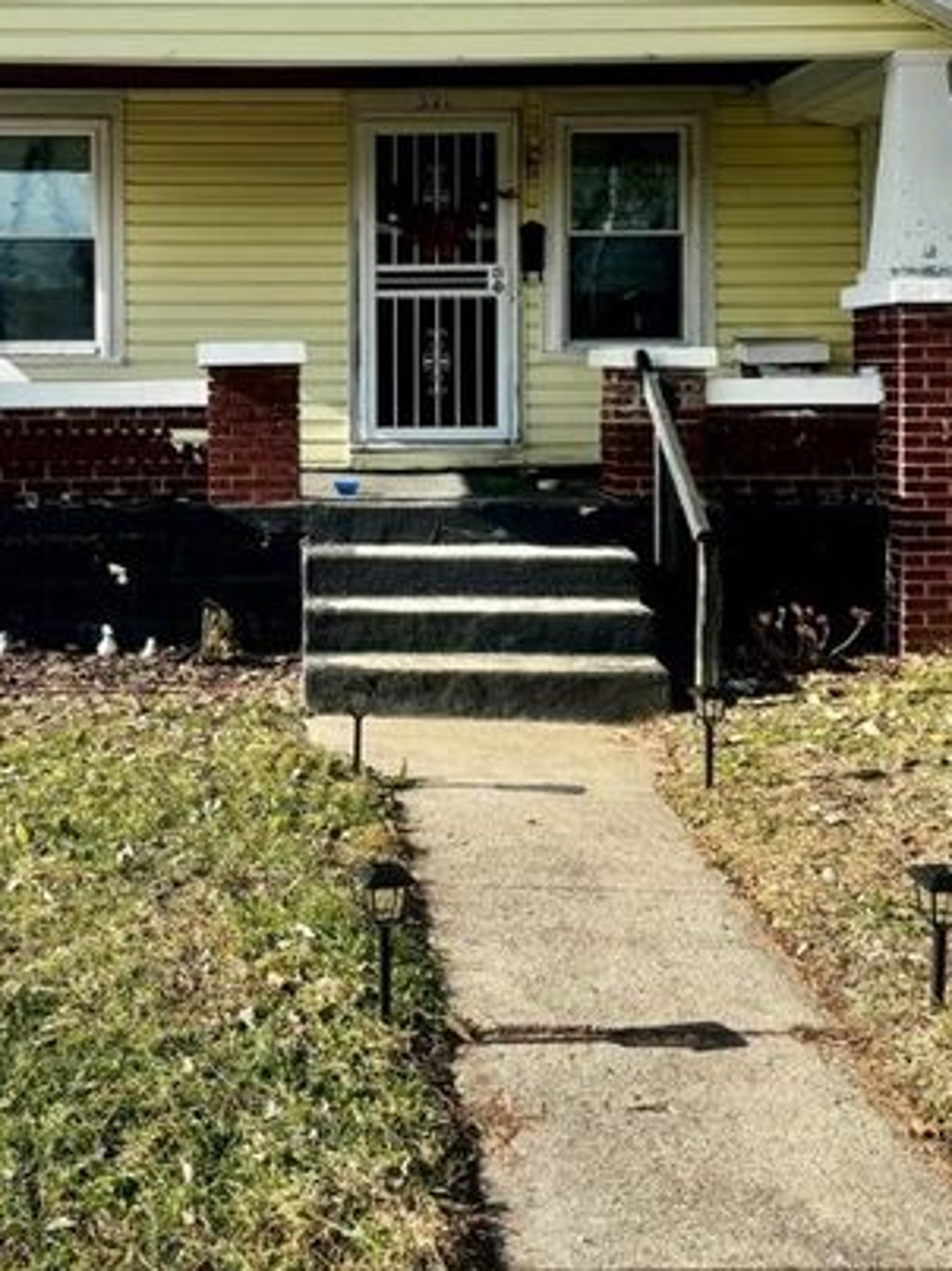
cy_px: 371
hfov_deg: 33.4
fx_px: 1578
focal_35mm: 43
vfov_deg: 42.9
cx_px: 353
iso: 50
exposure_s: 1/1642
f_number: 1.6
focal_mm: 5.96
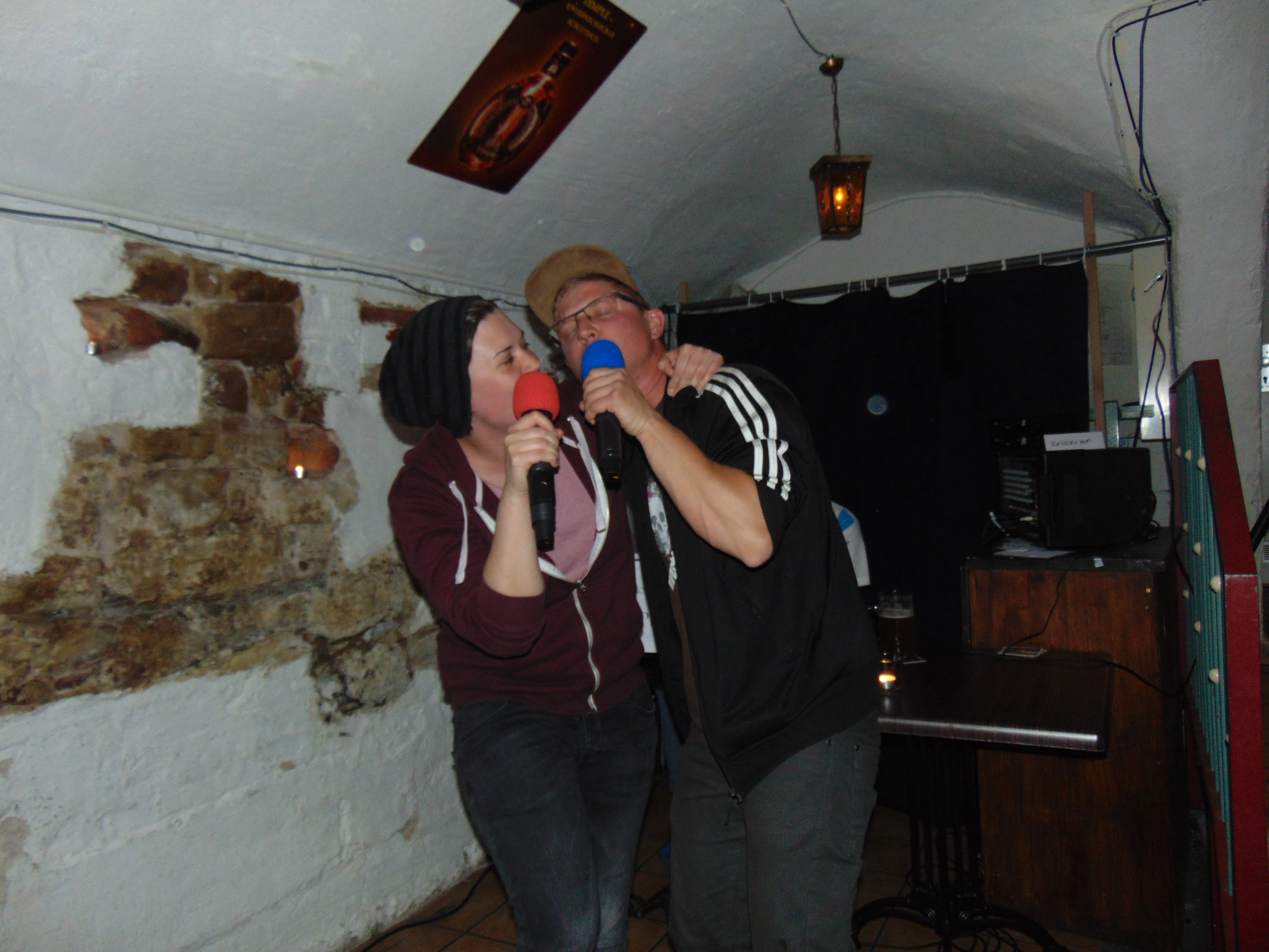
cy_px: 476
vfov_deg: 54.9
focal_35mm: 25
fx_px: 916
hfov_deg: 69.4
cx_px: 634
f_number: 3
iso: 200
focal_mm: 4.5
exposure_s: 1/30
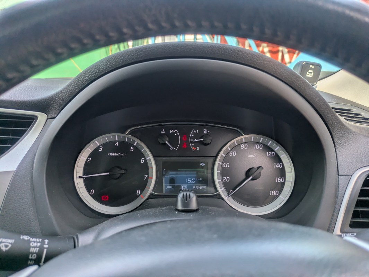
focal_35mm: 25
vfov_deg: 54.9
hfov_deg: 69.4
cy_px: 138
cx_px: 184
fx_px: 267
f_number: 1.89
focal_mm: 5.43
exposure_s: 1/618
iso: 58
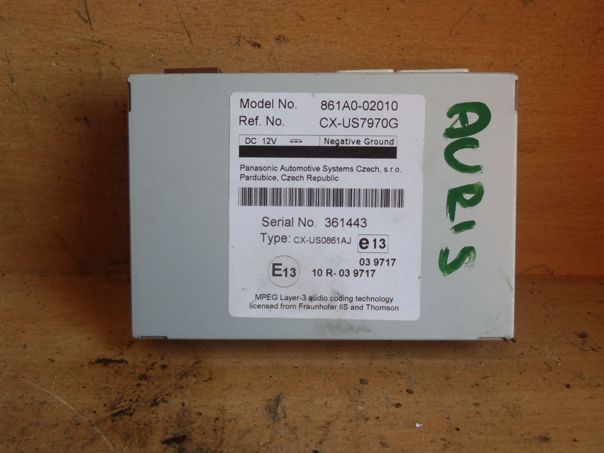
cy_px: 226
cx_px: 302
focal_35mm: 37
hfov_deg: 50.1
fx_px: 646
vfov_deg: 38.7
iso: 125
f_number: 4.7
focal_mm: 6.64
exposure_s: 1/40
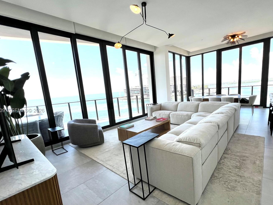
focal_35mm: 16
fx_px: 126
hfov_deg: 94.3
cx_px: 147
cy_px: 111
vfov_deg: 78.0
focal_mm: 1.57
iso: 32
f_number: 1.8
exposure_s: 1/310
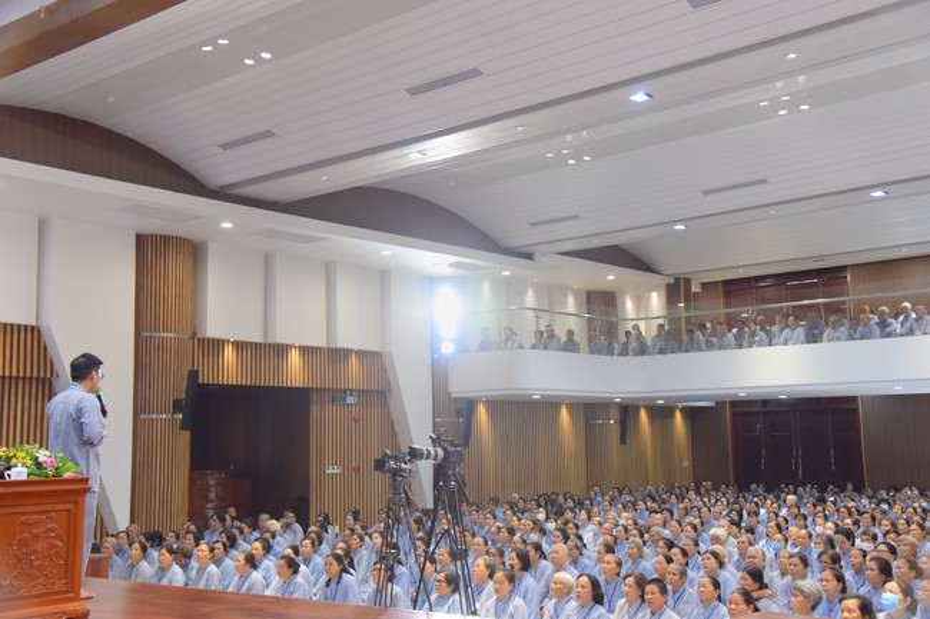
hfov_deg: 44.5
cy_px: 310
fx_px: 1136
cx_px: 465
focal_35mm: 44
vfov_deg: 30.5
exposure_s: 1/125
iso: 1250
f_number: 4.5
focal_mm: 44
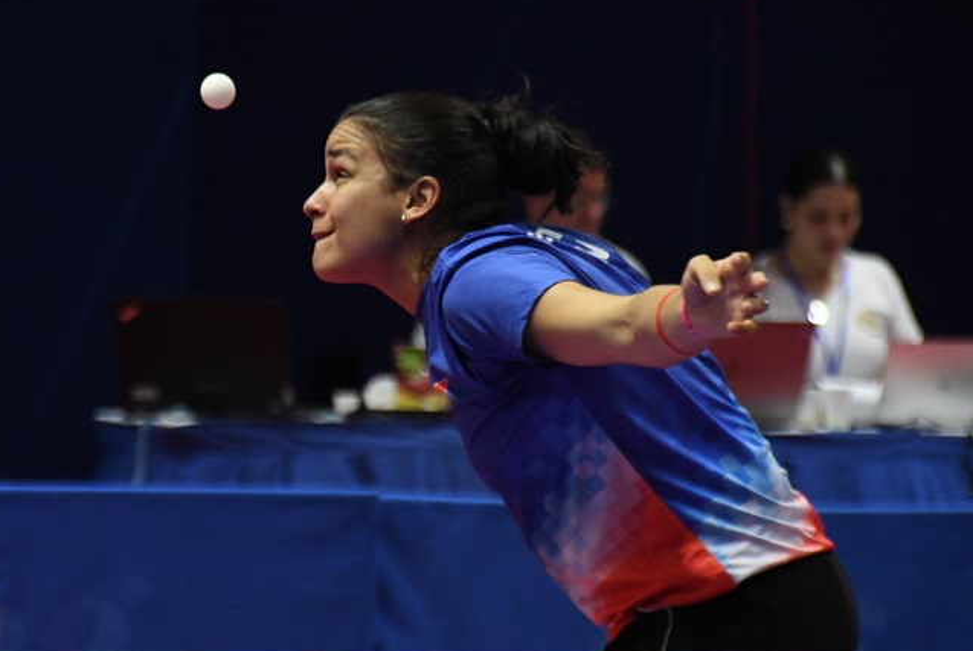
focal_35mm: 337
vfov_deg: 4.1
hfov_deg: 6.1
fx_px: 9119
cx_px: 458
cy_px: 332
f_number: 6.3
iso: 5000
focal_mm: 200
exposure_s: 1/500
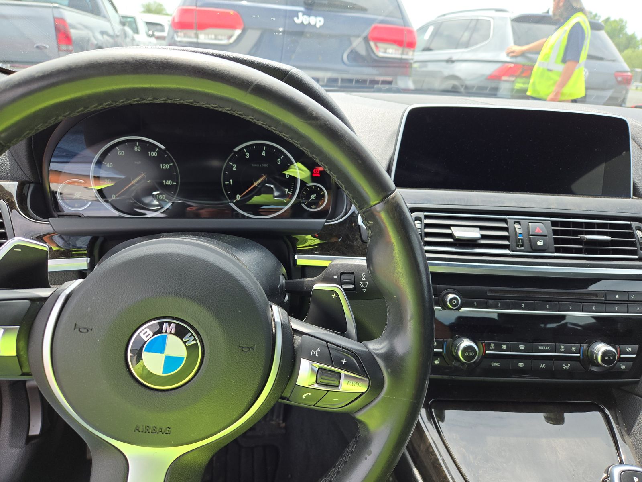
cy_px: 241
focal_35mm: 23
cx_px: 321
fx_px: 427
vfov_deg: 58.9
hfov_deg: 73.9
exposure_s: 1/430
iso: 25
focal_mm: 5.4
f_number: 1.8
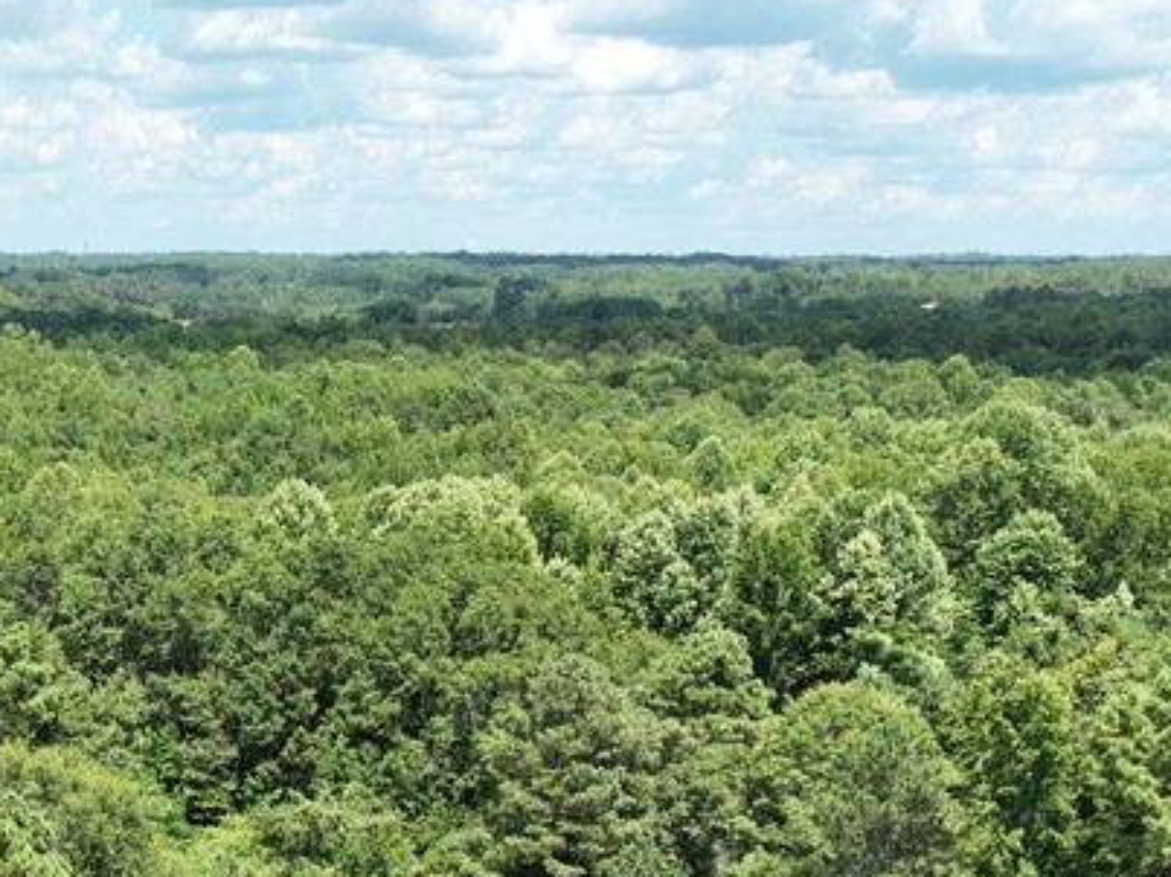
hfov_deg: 28.7
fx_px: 2063
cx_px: -125
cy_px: 989
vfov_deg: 22.5
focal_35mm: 61
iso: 180
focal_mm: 12.29
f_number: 2.8
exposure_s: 1/200
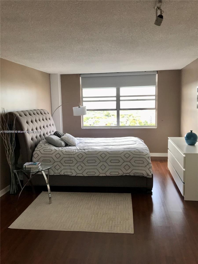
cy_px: 132
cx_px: 99
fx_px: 214
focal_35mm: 28
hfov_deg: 49.7
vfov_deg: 63.4
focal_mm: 3.99
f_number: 1.8
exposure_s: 1/120
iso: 40
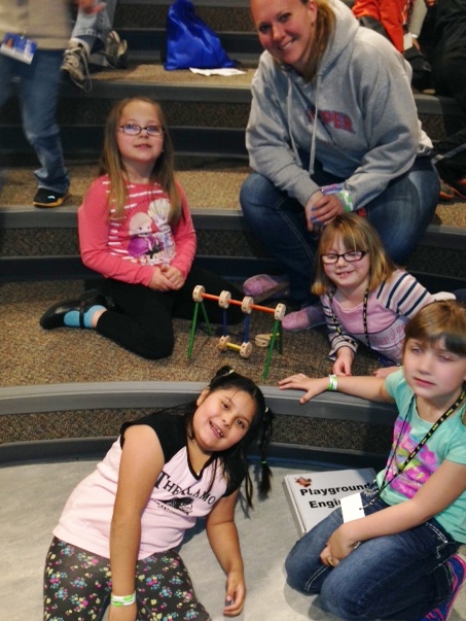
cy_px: 329
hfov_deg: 40.7
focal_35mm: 35
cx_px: 237
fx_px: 628
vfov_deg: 52.6
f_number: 2.4
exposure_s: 1/20
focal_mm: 4.12
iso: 100
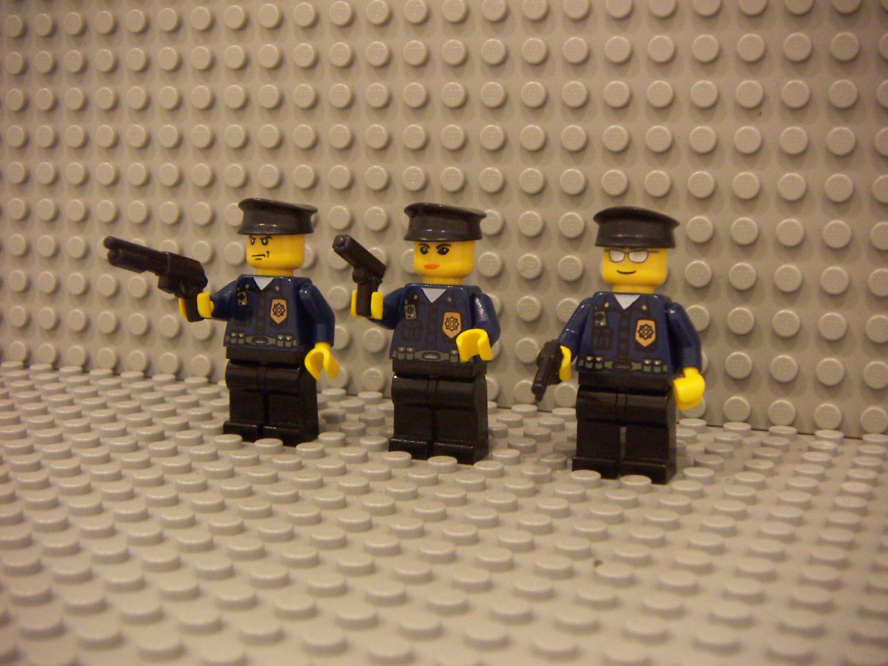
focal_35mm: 54
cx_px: 444
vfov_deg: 27.0
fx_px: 1385
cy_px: 333
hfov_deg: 35.5
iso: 200
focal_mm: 7.2
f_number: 3.2
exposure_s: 1/8
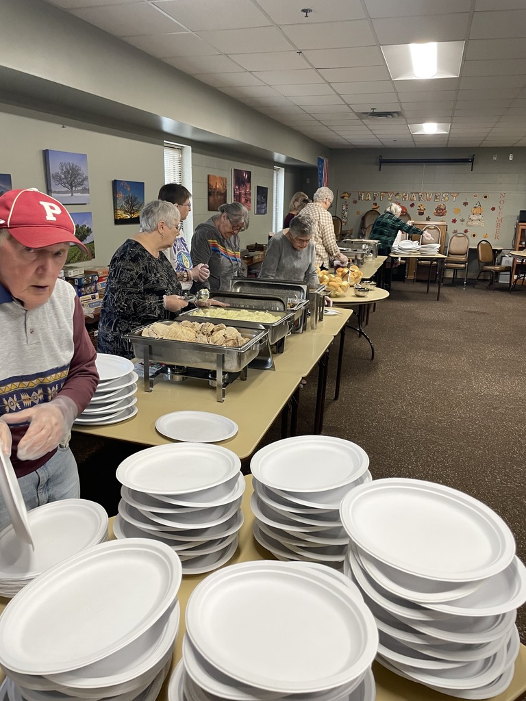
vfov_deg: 67.3
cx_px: 263
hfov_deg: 53.1
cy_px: 350
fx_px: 527
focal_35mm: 26
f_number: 1.6
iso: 100
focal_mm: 4.2
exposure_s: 1/60
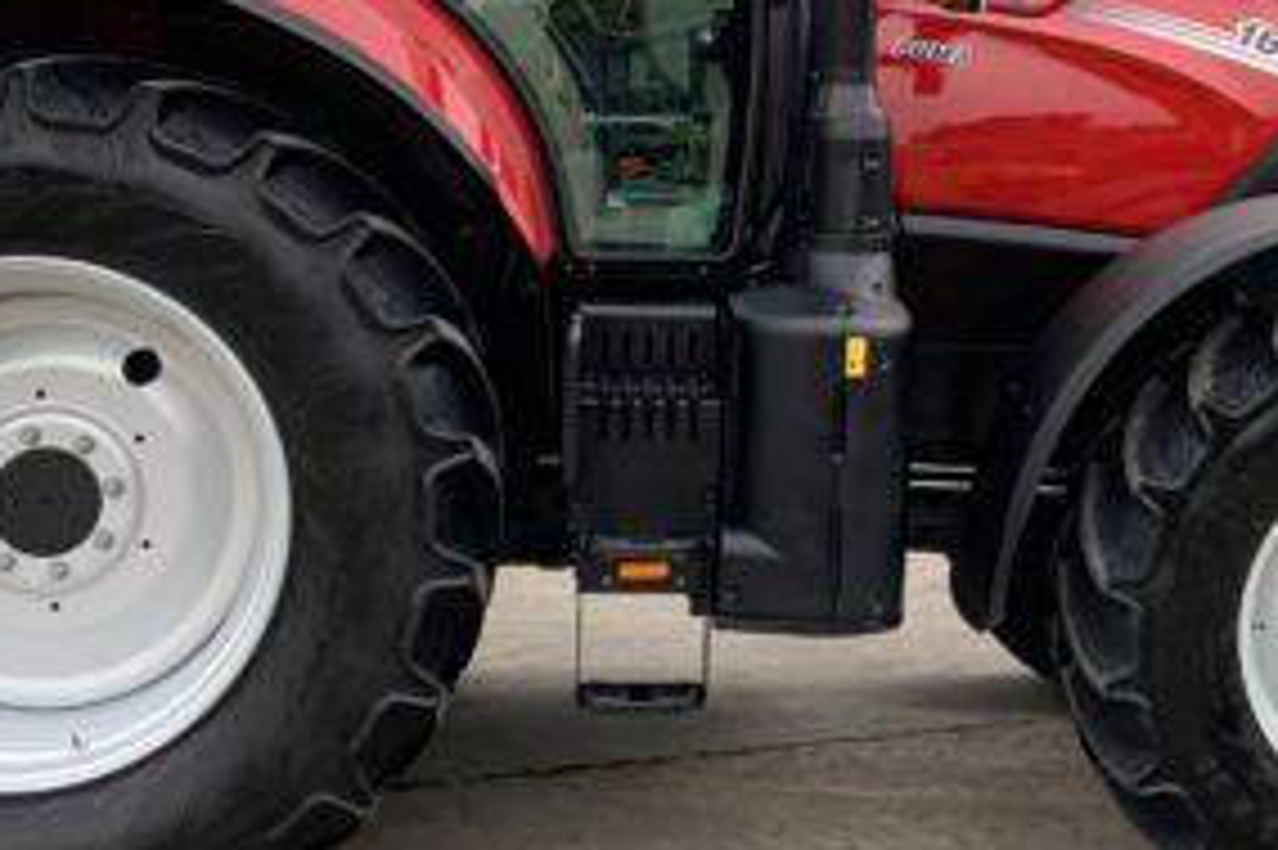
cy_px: 72
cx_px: 814
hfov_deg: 29.5
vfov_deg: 19.6
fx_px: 2413
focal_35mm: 68
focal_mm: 3
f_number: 1.8
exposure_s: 1/122
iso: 50
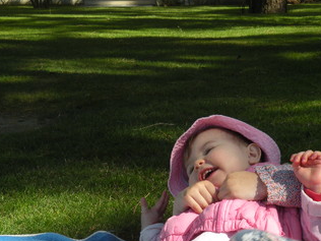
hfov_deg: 18.4
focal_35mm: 106
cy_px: 176
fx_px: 983
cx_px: 239
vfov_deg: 13.9
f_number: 5.6
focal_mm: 11.9
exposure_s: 1/183
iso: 64
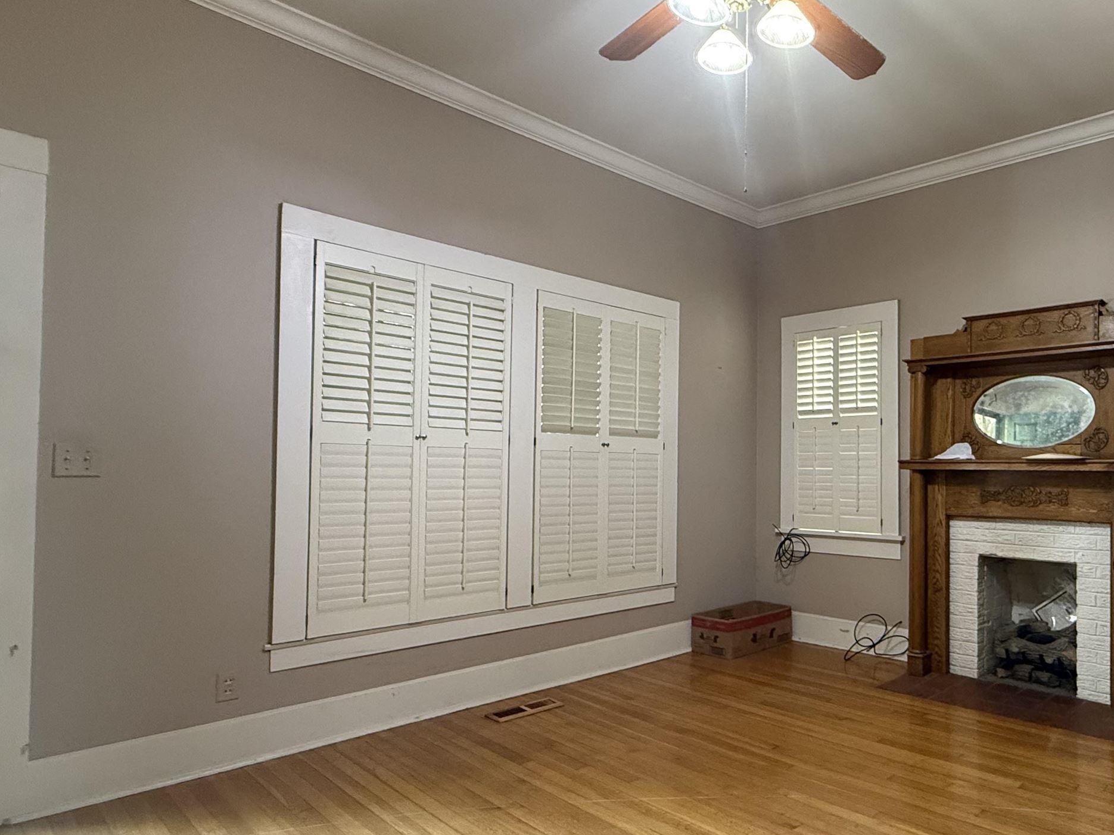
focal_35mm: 23
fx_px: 740
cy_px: 457
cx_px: 829
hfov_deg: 69.3
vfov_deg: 58.8
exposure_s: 1/60
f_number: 2.2
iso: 500
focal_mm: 2.22
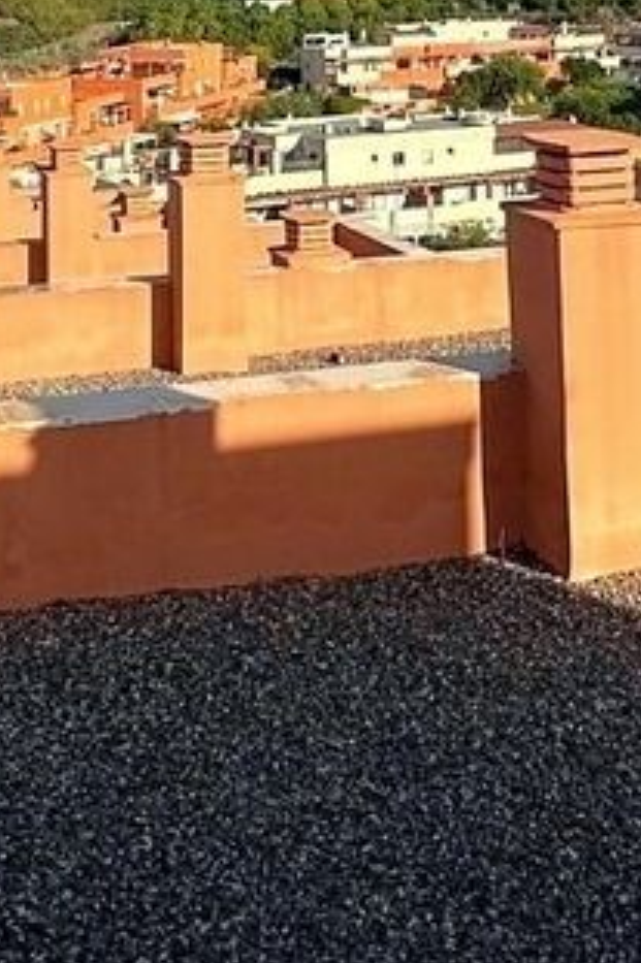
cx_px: 254
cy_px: -223
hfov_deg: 22.6
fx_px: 1604
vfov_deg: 28.6
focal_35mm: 60
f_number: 2.2
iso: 50
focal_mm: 2.22
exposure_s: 1/3509
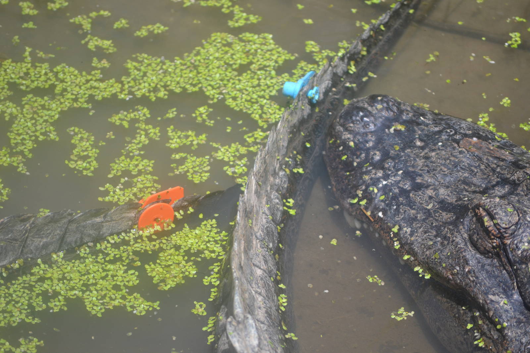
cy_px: 176
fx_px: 4417
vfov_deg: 4.6
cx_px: 265
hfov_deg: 6.9
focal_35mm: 300
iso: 400
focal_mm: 200
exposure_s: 1/1000
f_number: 5.6
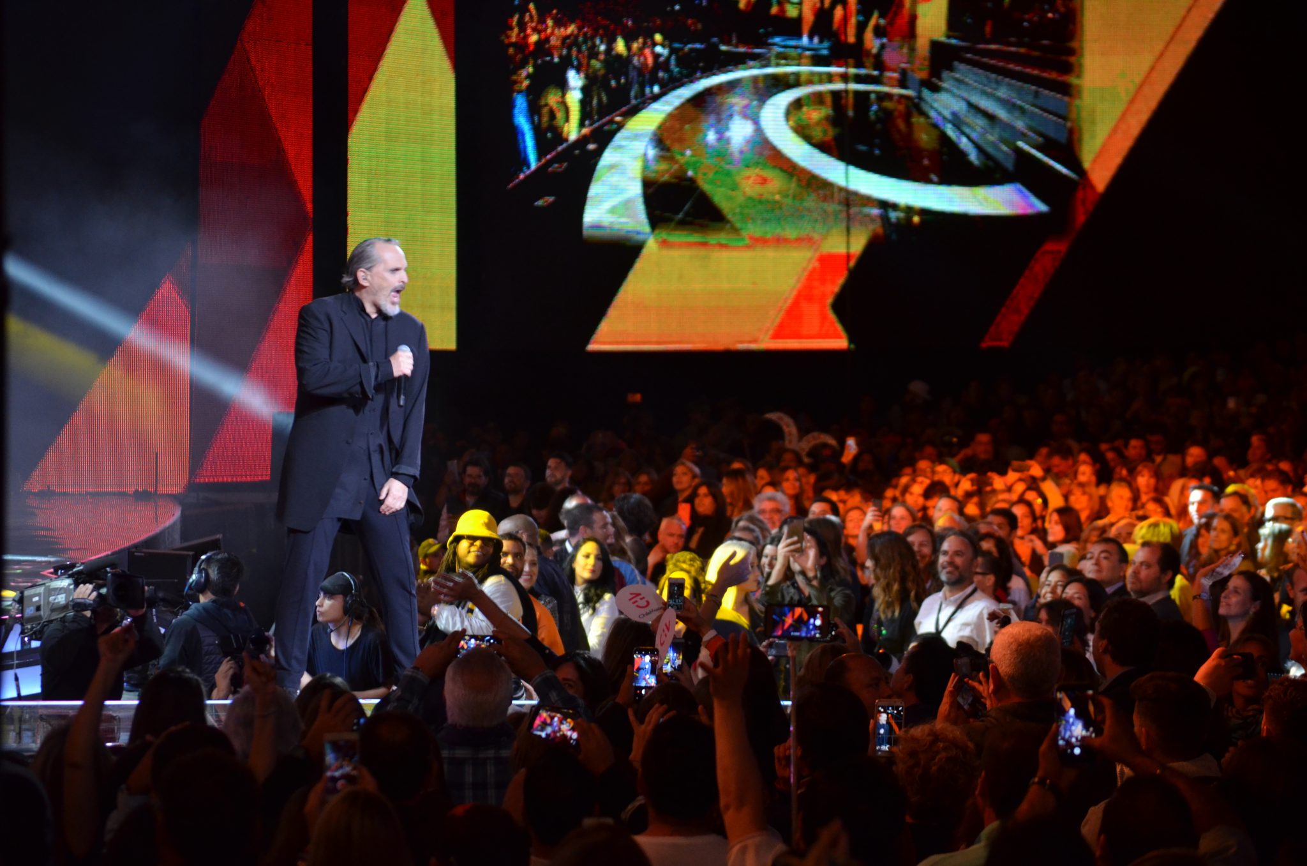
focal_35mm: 150
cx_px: 654
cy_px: 433
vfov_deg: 9.1
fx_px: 5434
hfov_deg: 13.7
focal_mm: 100
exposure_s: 1/125
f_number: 4.5
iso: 1000
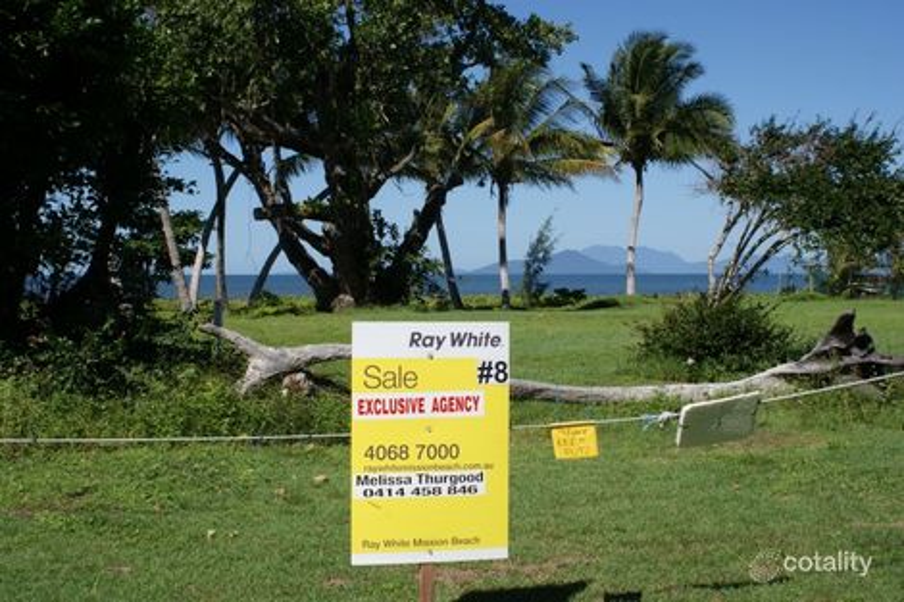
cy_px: 301
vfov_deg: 29.8
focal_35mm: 45
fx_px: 1130
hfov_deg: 43.6
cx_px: 452
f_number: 13
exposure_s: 1/160
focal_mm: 30
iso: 100
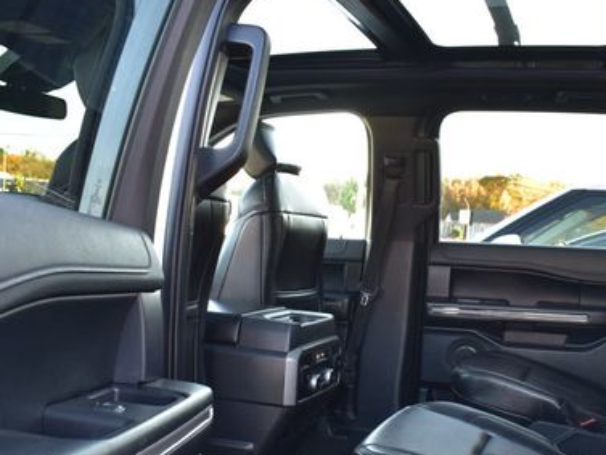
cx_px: 386
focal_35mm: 44
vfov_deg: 32.4
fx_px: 771
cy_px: 333
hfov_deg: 42.5
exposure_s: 1/20
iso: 400
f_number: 6.3
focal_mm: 18
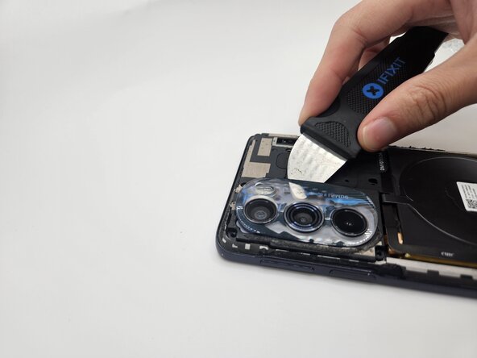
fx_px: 317
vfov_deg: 58.9
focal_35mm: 23
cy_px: 179
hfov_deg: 73.9
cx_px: 238
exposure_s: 1/126
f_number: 1.8
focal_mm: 5.4
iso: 25
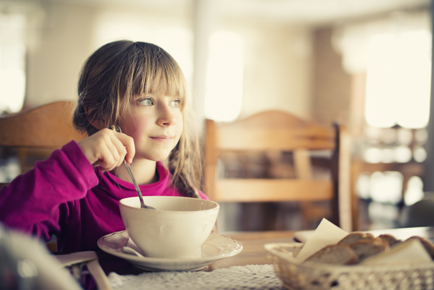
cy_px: 145
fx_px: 603
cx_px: 217
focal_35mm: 50
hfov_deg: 39.6
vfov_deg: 27.0
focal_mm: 50
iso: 800
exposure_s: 1/125
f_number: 1.4
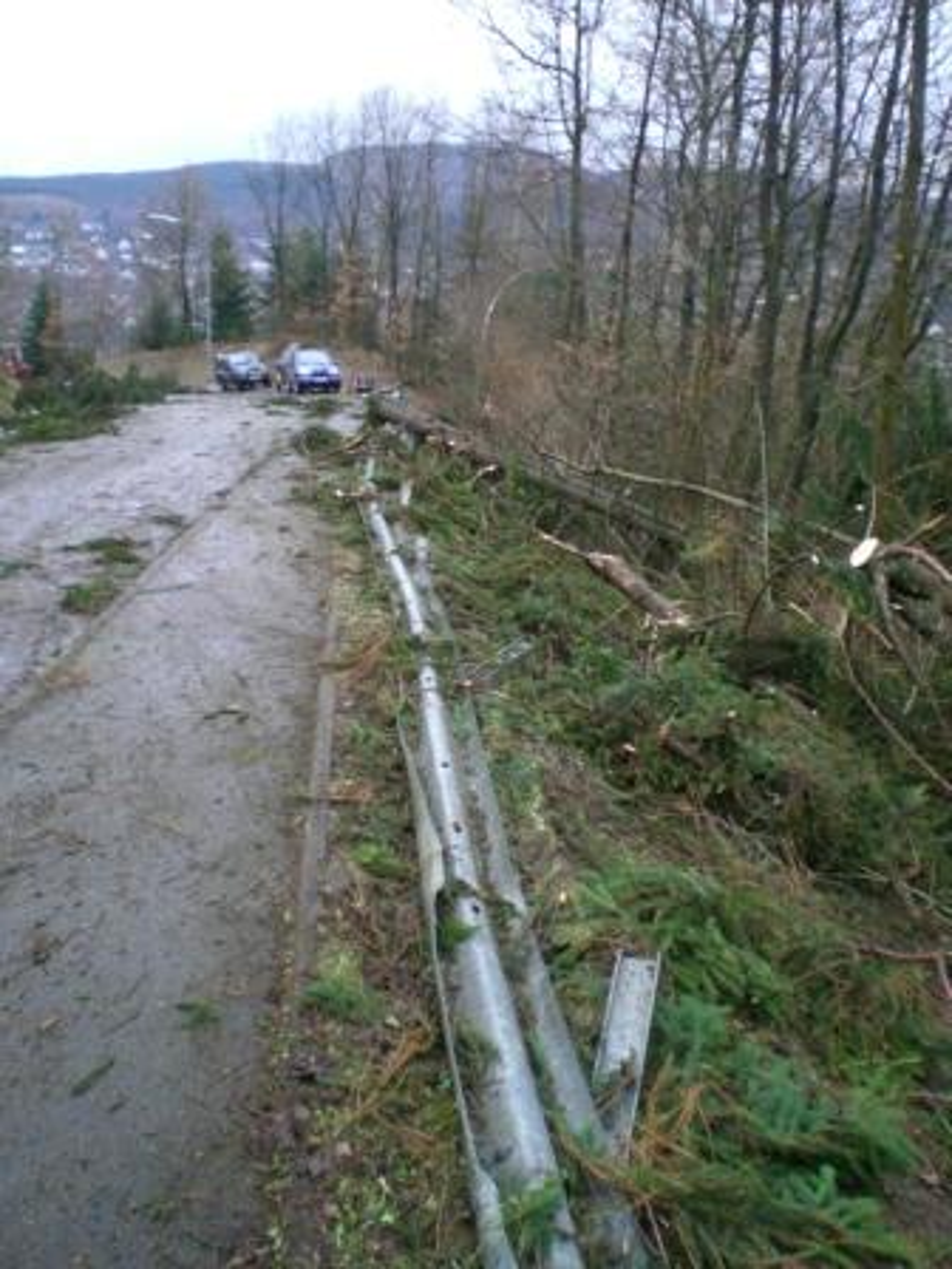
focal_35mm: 38
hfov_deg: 37.7
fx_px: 1393
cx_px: 476
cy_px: 634
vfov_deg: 49.0
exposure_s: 1/80
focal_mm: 6.3
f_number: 3.1
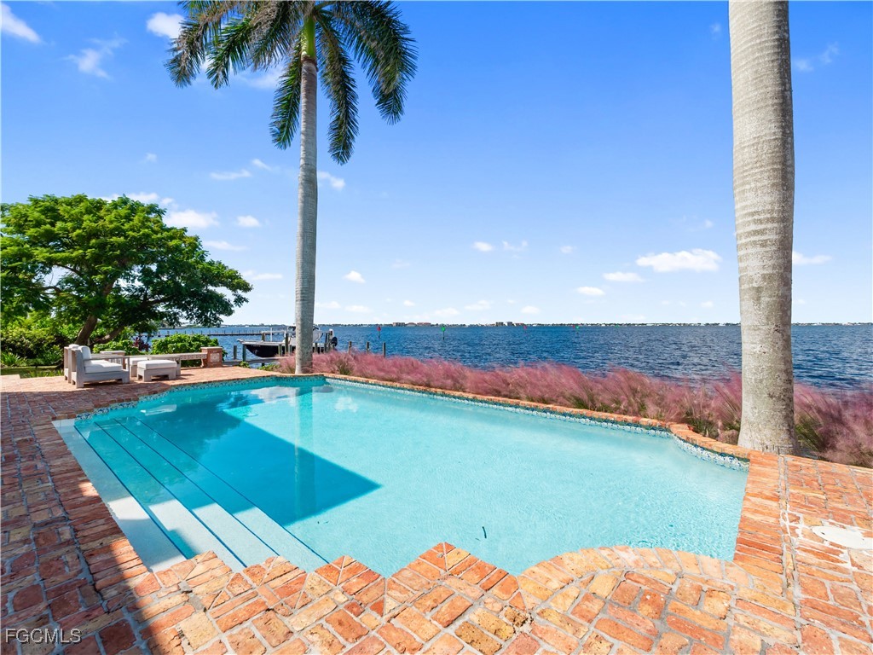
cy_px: 328
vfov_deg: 85.7
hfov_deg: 102.1
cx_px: 436
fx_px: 353
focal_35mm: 14
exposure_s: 1/320
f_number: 7.1
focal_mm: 7
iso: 200
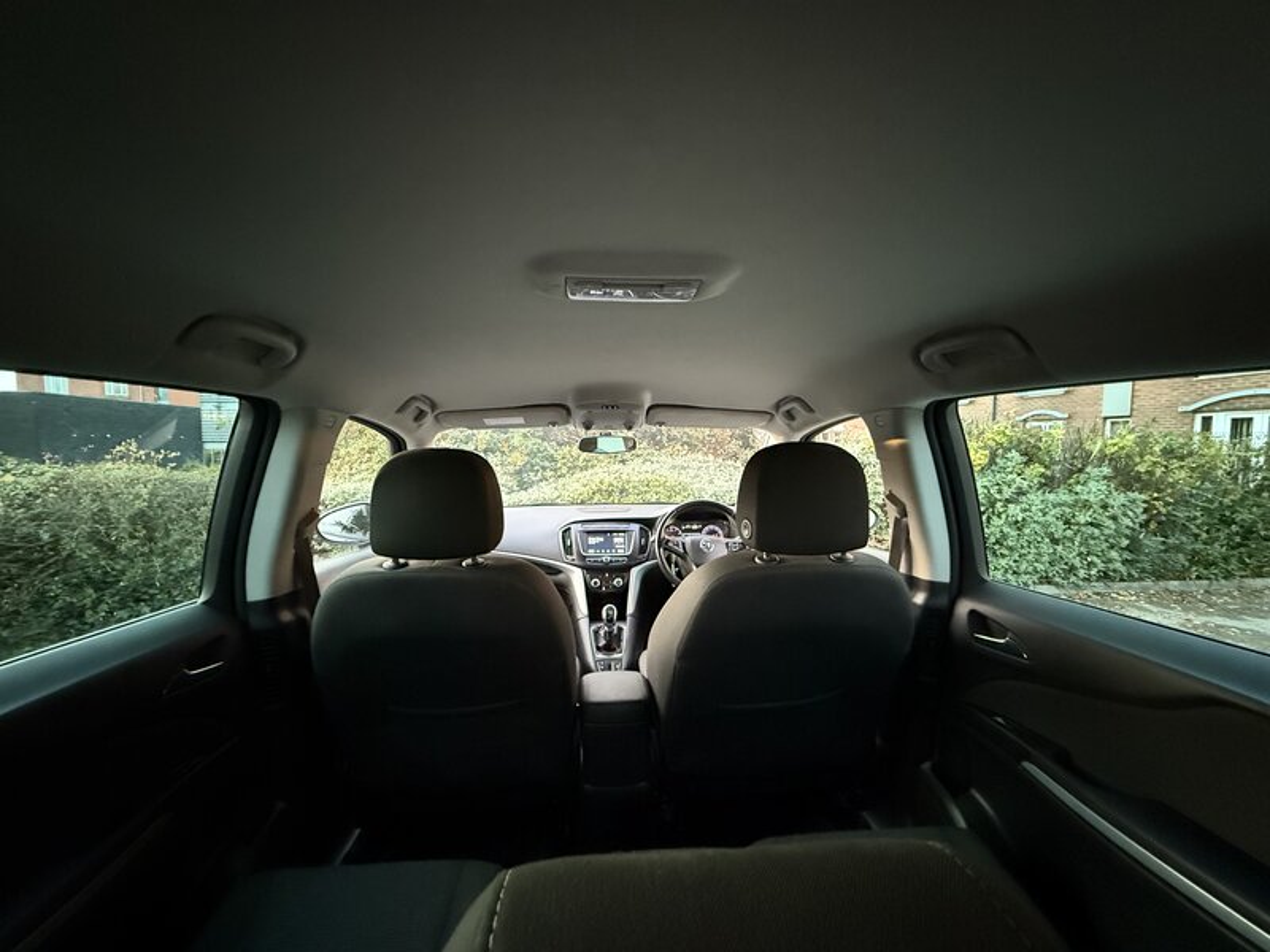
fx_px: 514
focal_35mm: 14
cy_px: 476
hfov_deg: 102.1
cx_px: 635
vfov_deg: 85.7
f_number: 2.2
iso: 1250
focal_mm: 2.22
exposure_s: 1/60
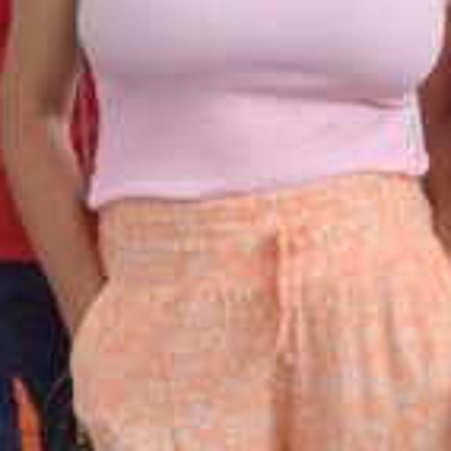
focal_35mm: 120
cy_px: 133
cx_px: 554
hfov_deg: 14.1
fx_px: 1769
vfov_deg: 14.5
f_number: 8
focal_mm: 18
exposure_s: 1/250
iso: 400
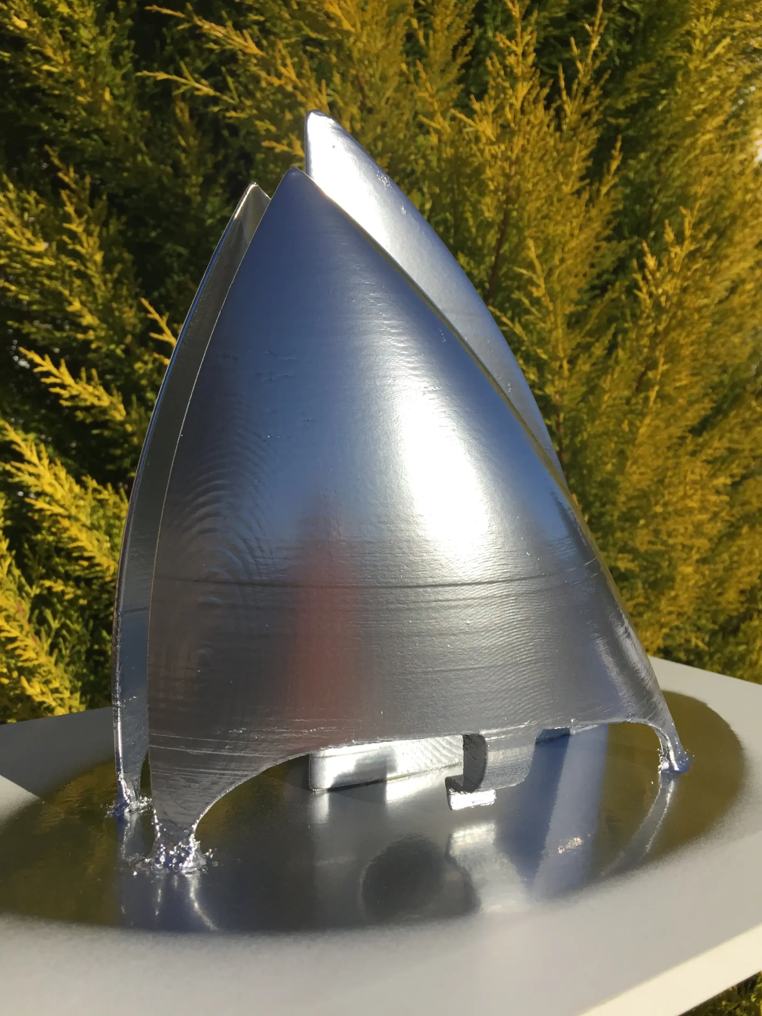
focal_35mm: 29
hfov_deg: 48.2
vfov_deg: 61.7
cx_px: 381
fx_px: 851
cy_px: 508
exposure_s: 1/3968
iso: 32
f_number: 2.2
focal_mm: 4.15
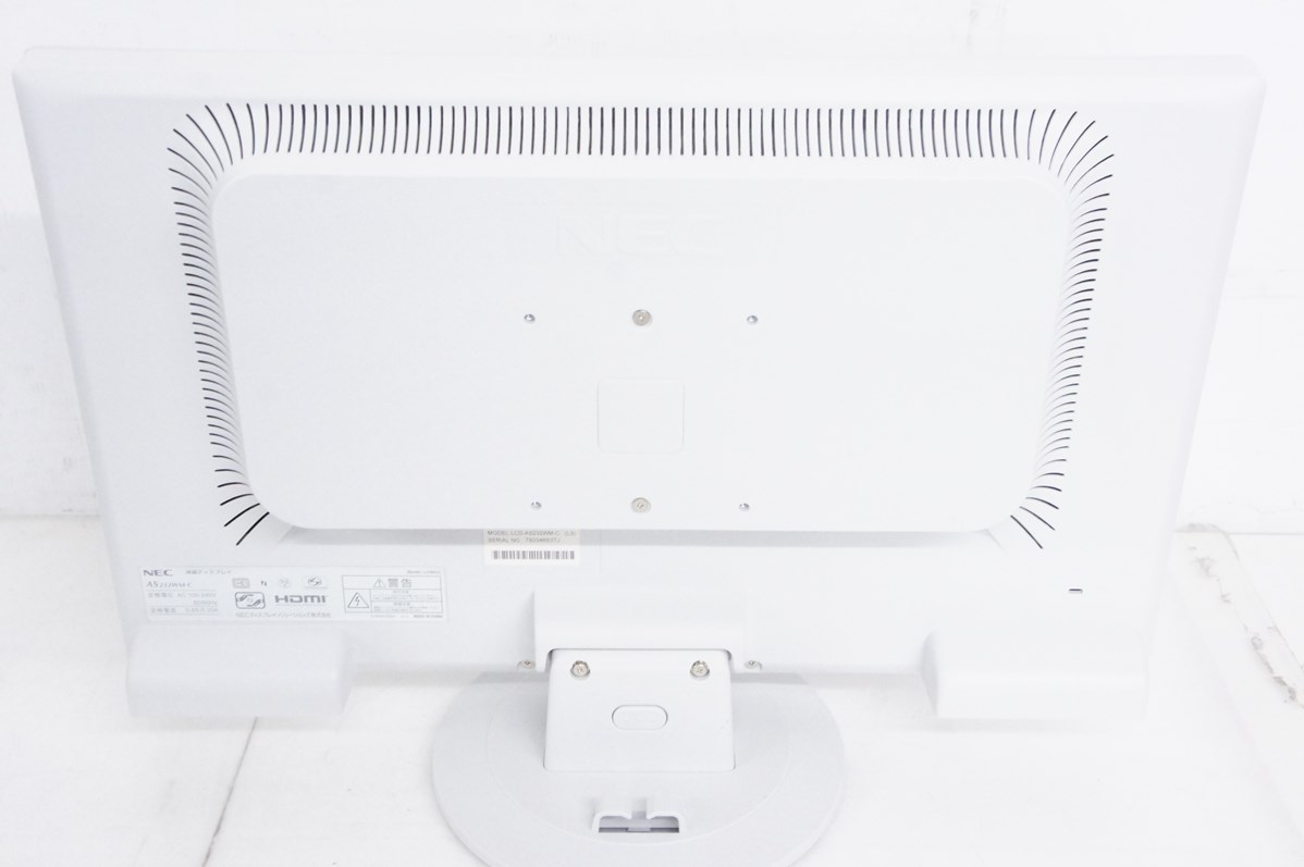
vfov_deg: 31.8
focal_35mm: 42
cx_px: 652
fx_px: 1520
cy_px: 434
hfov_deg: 46.4
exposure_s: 1/50
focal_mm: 28
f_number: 9
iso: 6400
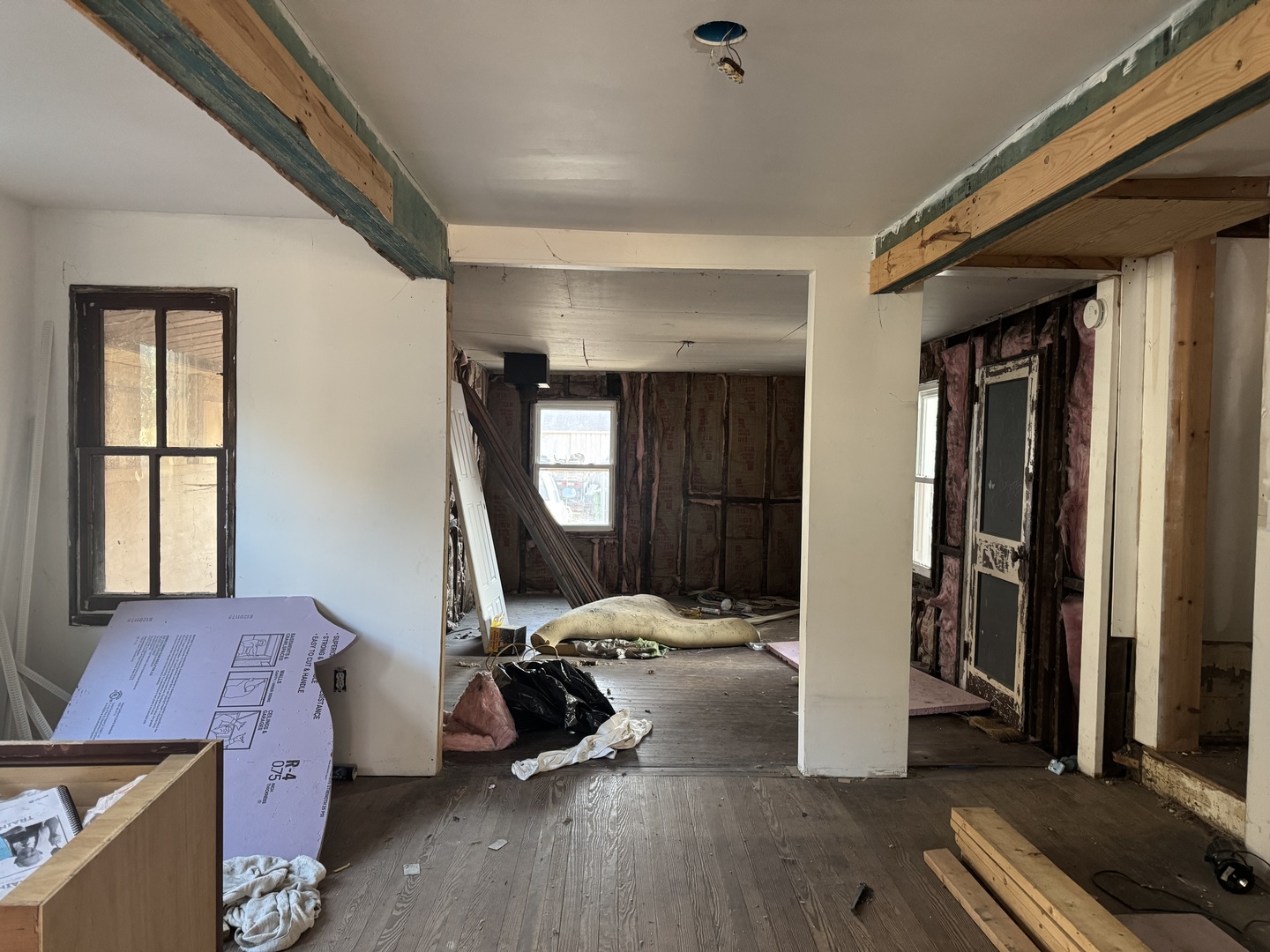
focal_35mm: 24
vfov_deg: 56.8
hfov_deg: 71.6
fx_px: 881
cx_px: 635
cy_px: 476
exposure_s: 1/60
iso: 400
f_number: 1.78
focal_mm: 6.76
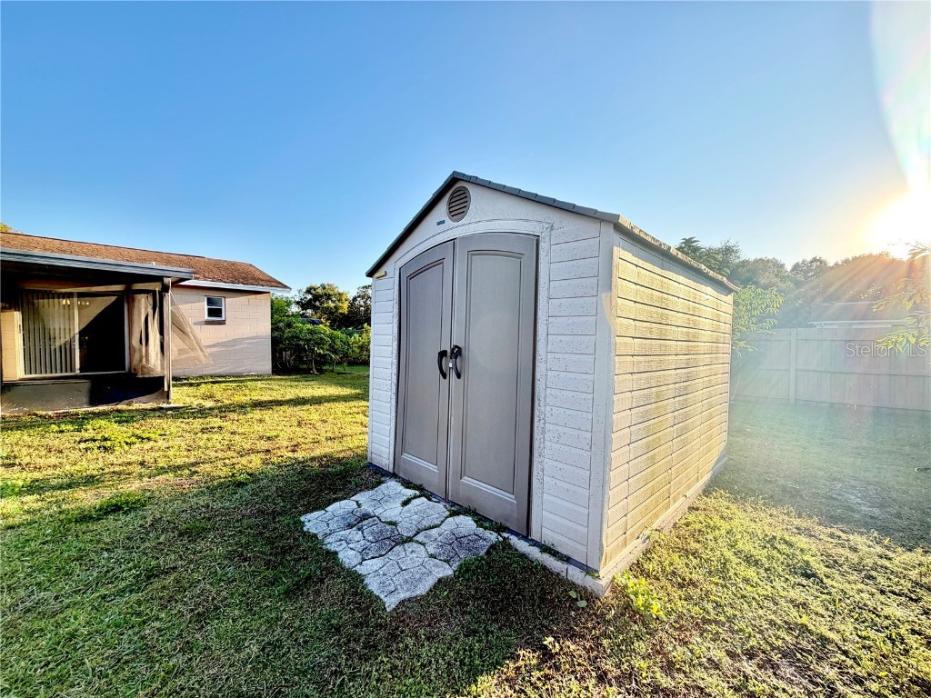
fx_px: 377
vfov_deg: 85.7
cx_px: 466
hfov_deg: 102.1
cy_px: 349
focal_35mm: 14
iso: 64
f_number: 2.2
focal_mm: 2.22
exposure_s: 1/222
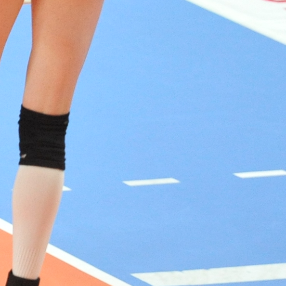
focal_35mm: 1217
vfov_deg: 1.4
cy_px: -144
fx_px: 11376
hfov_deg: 1.4
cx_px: -416
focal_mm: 200
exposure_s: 1/640
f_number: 4.5
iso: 3200
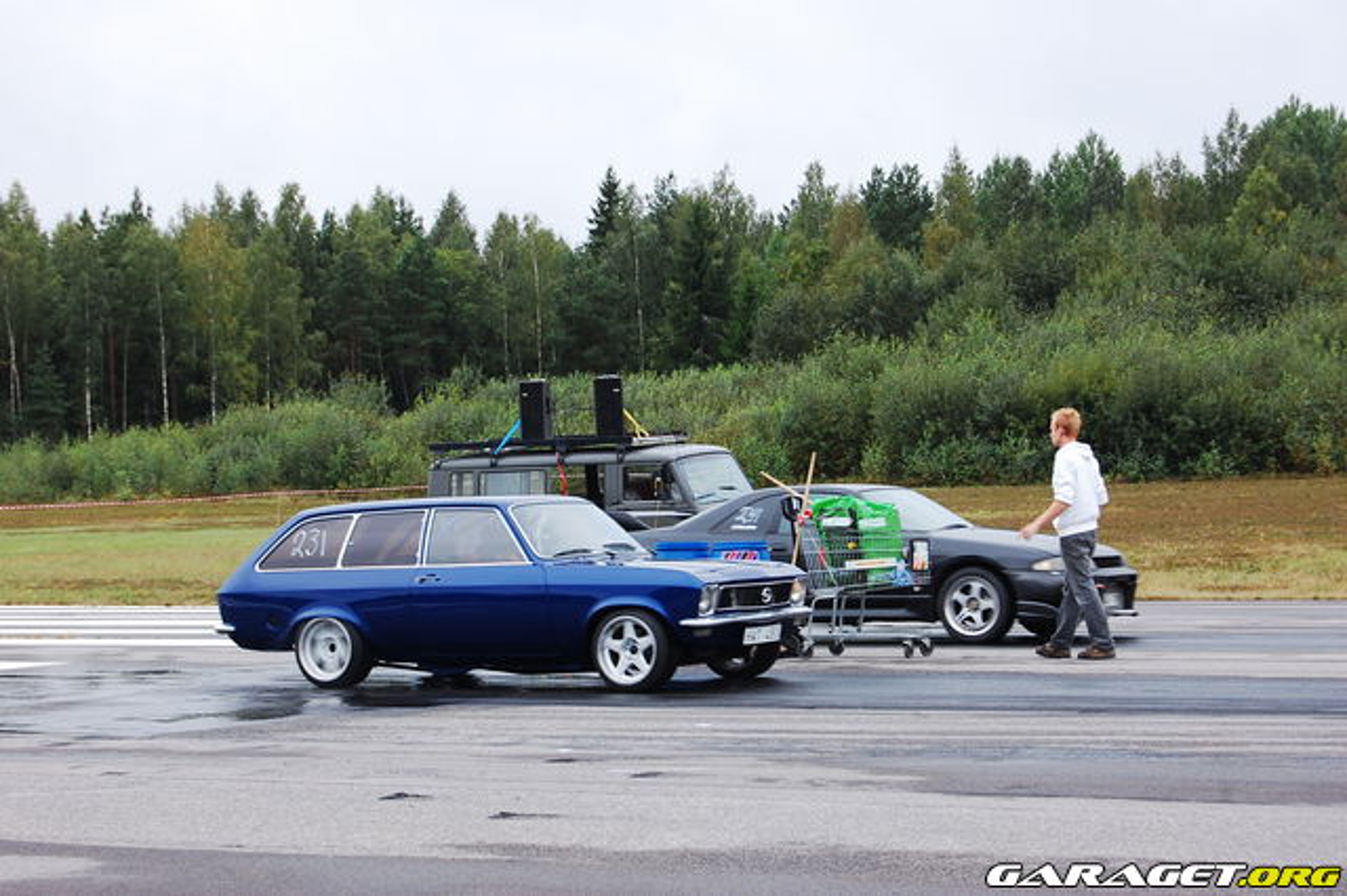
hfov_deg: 24.6
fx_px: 3085
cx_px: 674
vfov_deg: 16.5
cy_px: 448
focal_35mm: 82
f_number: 10
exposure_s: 1/50
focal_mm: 55
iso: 200
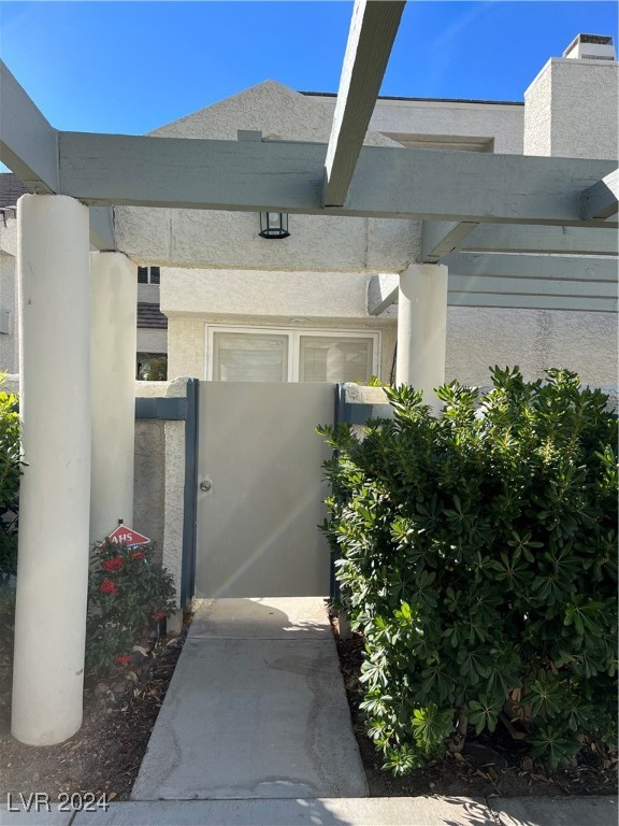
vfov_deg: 67.3
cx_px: 310
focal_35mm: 26
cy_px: 413
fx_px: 620
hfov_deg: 53.1
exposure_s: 1/1934
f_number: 1.5
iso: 50
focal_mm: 5.7
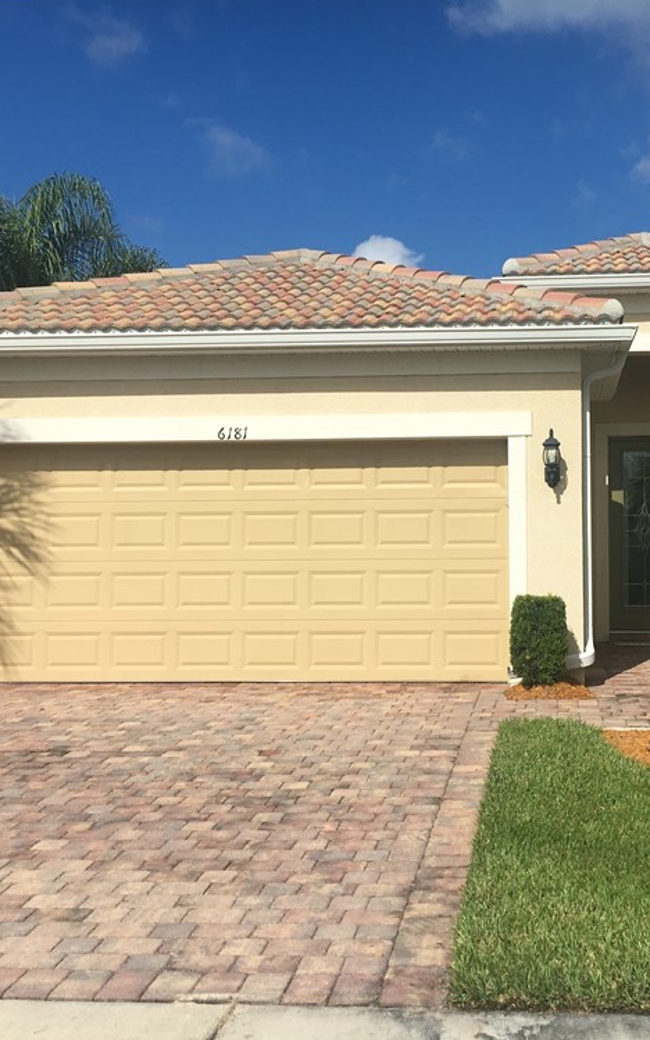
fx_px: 1191
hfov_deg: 30.2
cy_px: 523
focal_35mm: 42
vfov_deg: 47.2
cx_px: 461
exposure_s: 1/3497
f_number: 2.2
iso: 25
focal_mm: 4.15
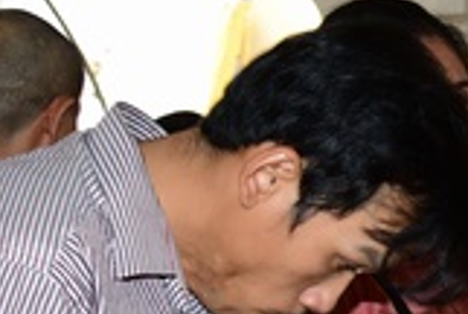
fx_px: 1680
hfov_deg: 15.4
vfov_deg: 10.7
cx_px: 532
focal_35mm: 129
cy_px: 215
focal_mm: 32
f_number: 5
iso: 500
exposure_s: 1/80
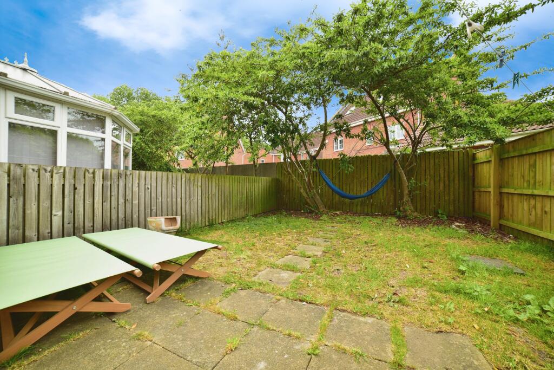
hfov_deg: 104.2
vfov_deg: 81.2
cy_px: 185
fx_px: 215
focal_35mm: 14
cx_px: 277
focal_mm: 14
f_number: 8
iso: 100
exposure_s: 1/100
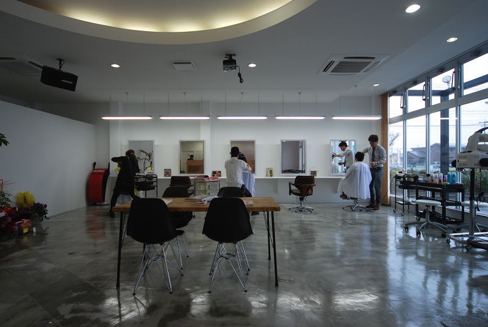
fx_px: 244
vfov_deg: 67.6
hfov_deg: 89.9
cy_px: 164
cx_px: 244
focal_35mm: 18
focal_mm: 12
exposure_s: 1/100
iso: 200
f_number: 5
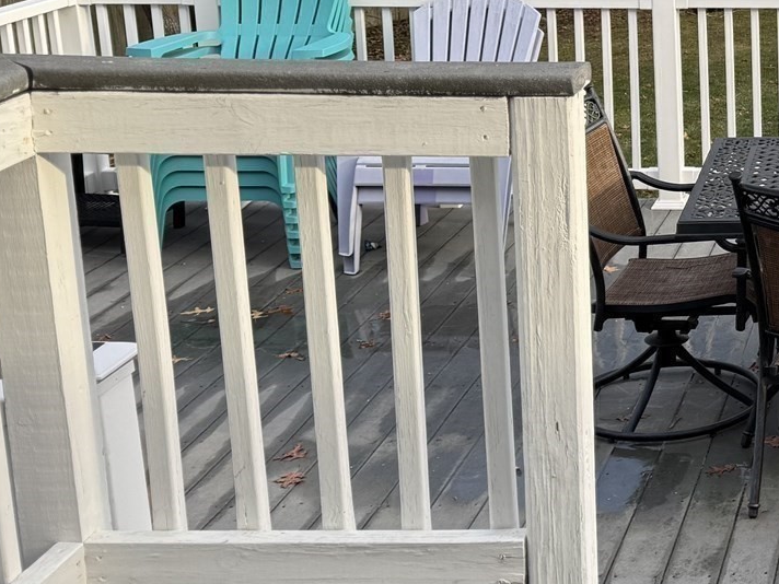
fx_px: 1553
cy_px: 120
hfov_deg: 24.6
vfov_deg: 21.1
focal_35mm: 69
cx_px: 1003
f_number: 1.78
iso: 80
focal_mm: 6.76
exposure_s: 1/747
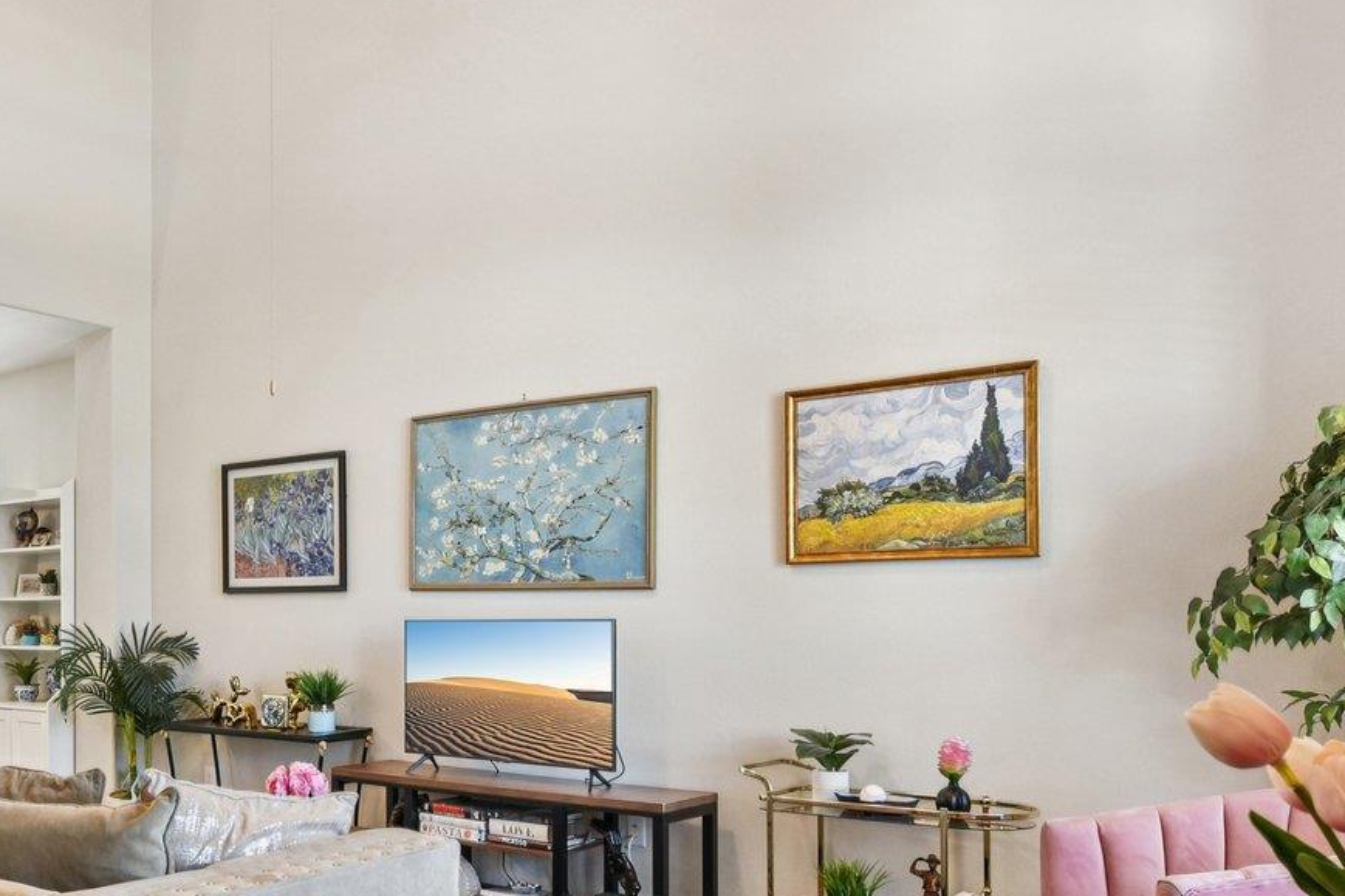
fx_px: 1233
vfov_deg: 39.4
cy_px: 614
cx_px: 234
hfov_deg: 52.8
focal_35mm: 33
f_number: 8
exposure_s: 1/15
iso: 450
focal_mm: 14
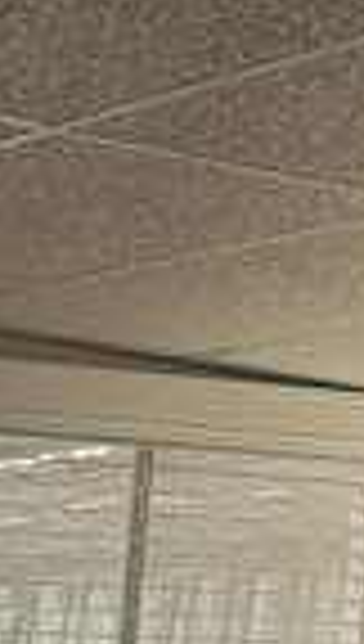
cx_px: -800
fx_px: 2492
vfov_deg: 13.5
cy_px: 1081
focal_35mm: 146
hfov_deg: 7.2
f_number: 1.78
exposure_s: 1/121
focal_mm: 6.76
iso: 80
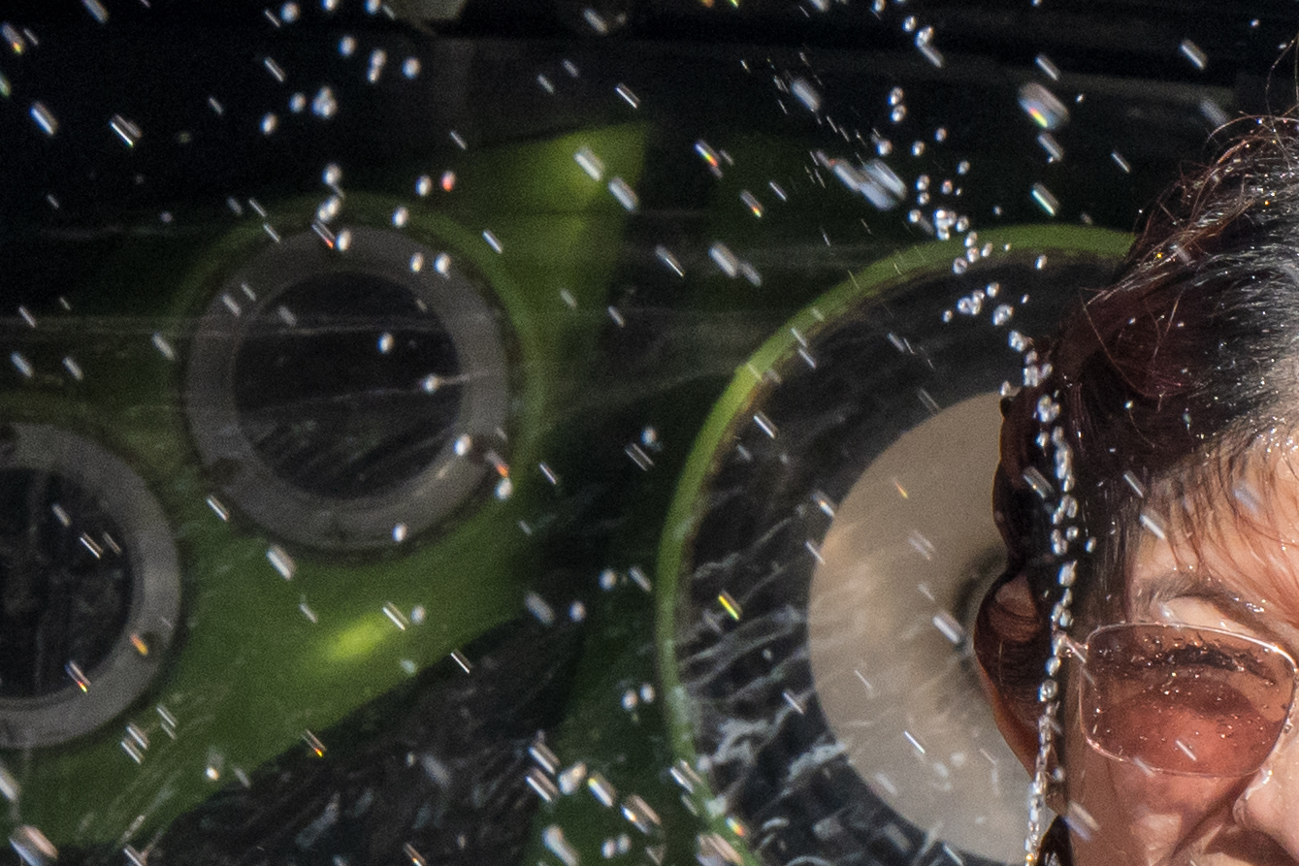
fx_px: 39946
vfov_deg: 1.2
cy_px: 1390
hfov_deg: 1.9
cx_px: 1283
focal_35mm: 1107
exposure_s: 1/800
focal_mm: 156
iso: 800
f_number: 10
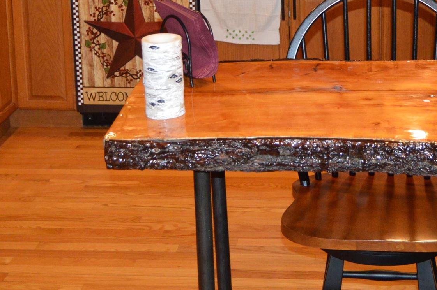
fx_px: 897
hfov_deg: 27.3
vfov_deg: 17.7
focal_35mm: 74
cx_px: 268
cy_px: -34
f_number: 3.5
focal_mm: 18
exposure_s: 1/60
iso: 1250
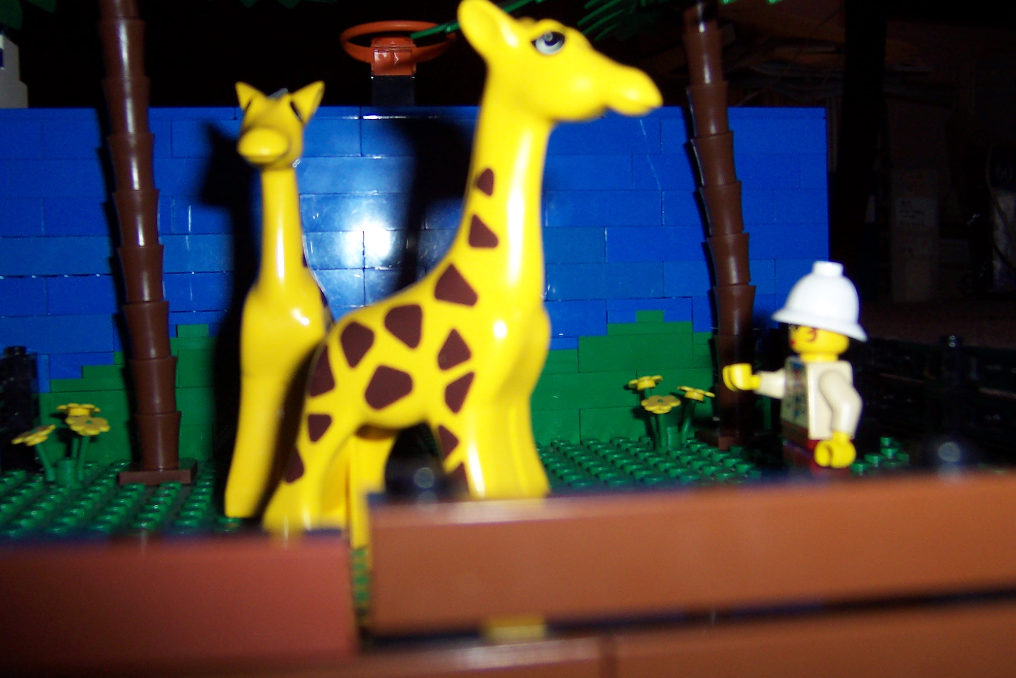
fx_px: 1072
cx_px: 514
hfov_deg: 50.7
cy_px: 315
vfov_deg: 35.0
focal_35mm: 38
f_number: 2.8
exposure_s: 1/60
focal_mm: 5.6
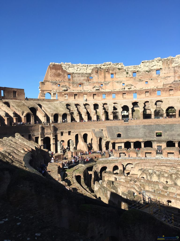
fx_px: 201
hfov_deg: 48.2
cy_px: 120
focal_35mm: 29
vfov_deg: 61.7
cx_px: 90
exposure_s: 1/1538
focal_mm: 4.15
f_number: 2.2
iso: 25
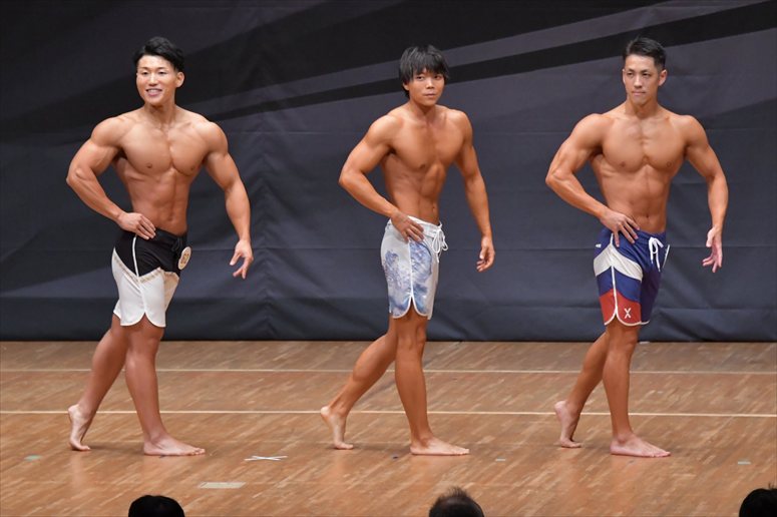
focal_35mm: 255
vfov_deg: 5.4
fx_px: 5501
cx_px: 388
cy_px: 258
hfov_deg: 8.1
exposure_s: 1/400
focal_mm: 170
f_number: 5.6
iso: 6400
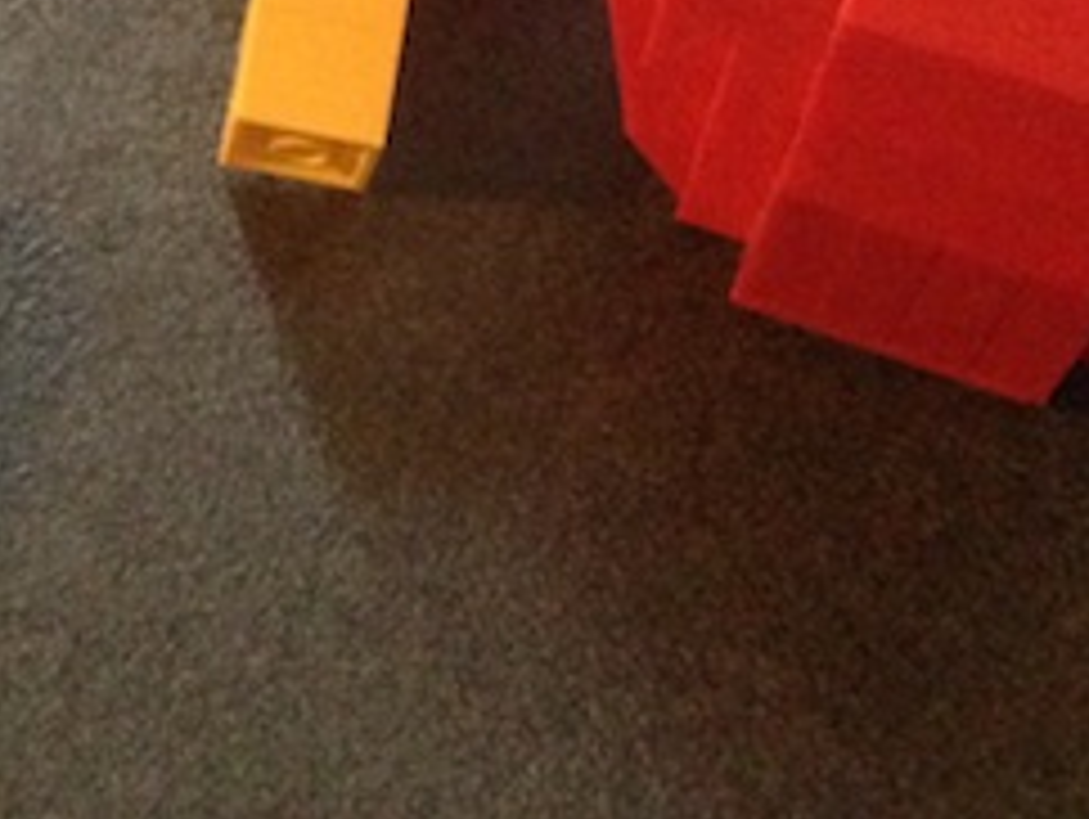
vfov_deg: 13.4
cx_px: 135
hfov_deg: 17.8
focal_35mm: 109
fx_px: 3432
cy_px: 18
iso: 800
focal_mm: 4.13
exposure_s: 1/15
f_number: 2.4
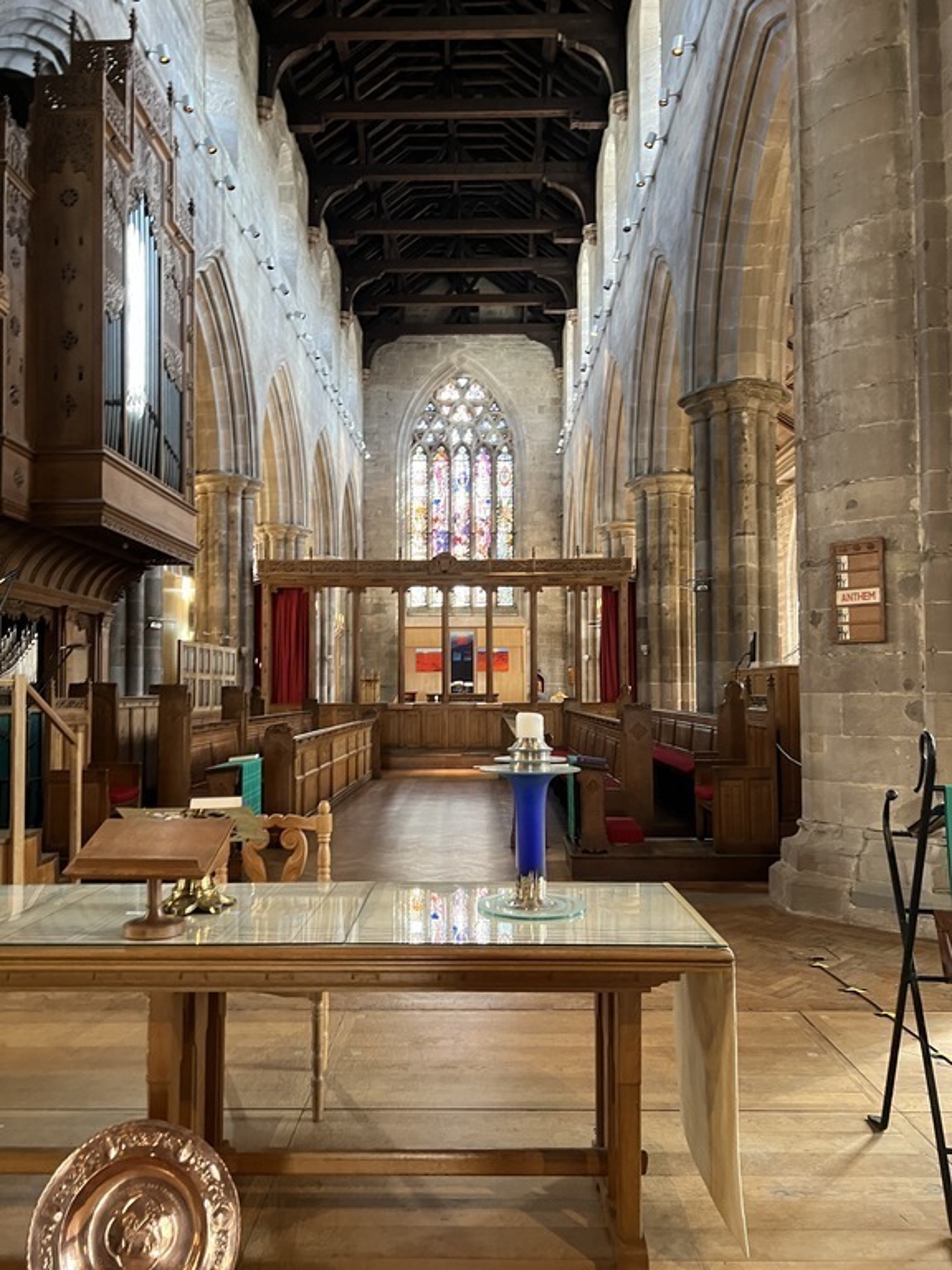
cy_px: 635
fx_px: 953
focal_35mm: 26
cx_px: 476
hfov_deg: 53.1
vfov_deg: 67.3
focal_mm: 5.7
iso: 320
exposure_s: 1/50
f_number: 1.5
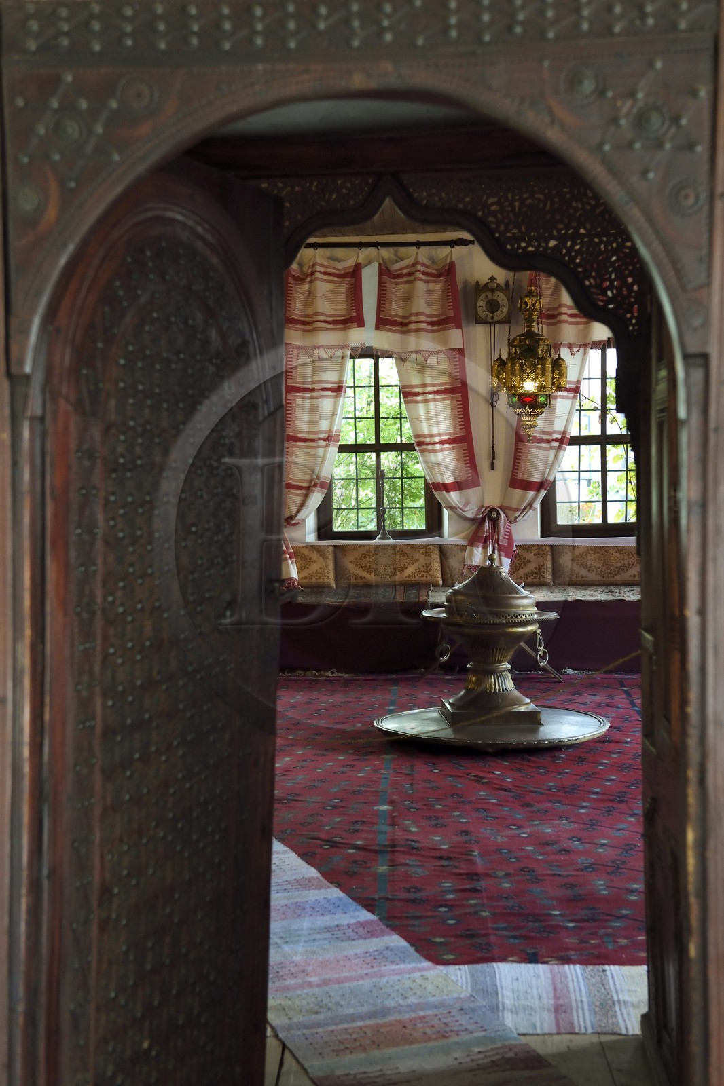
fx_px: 1660
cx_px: 362
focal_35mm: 55
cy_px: 543
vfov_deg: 36.3
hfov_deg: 24.6
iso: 1600
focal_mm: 55
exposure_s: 1/50
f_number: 4.5
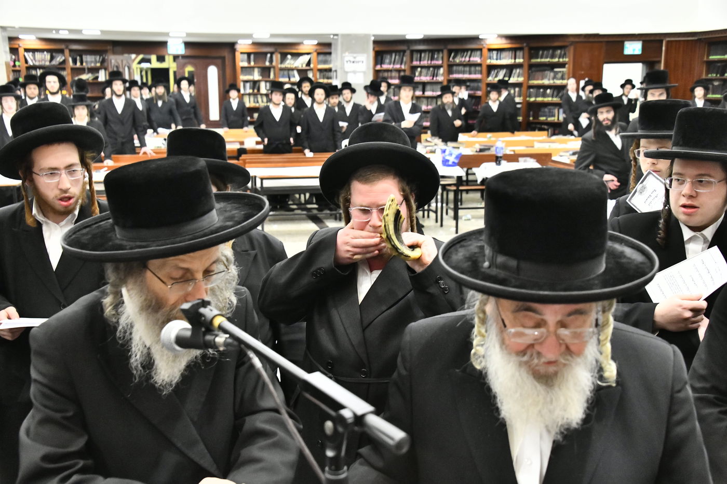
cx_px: 364
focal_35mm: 44
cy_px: 242
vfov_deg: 30.5
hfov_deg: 44.5
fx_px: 888
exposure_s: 1/125
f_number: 5.6
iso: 5000
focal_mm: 44
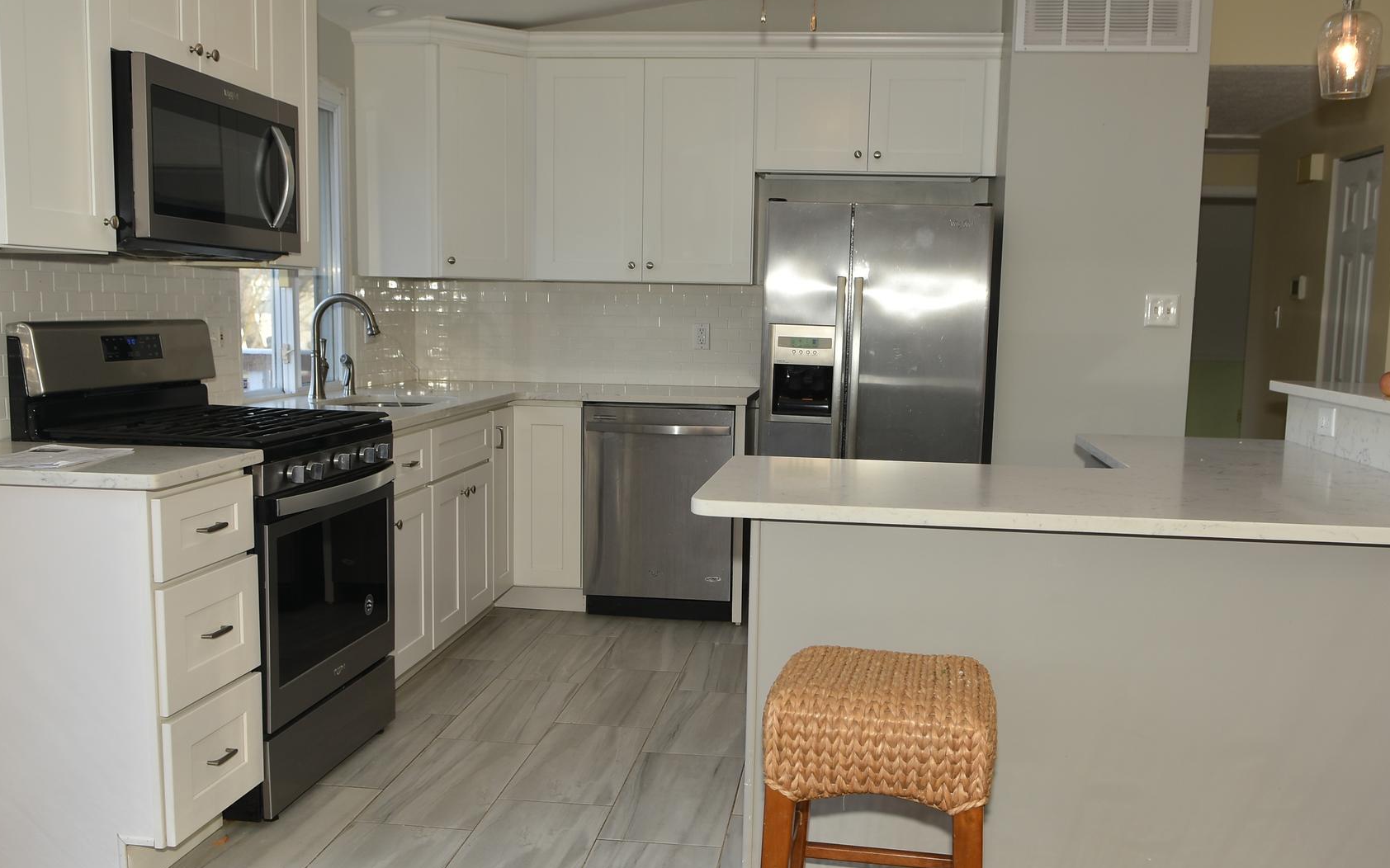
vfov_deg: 39.8
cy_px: 458
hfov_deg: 60.2
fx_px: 1198
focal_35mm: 32
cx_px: 735
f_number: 4.5
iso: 125
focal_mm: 17
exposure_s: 1/60
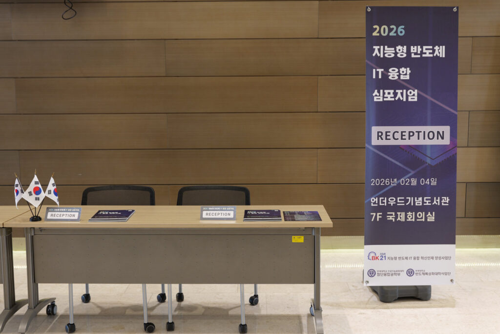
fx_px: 597
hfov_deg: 45.4
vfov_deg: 31.2
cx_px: 250
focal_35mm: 43
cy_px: 167
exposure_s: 1/60
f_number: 3.5
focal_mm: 43
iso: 1000
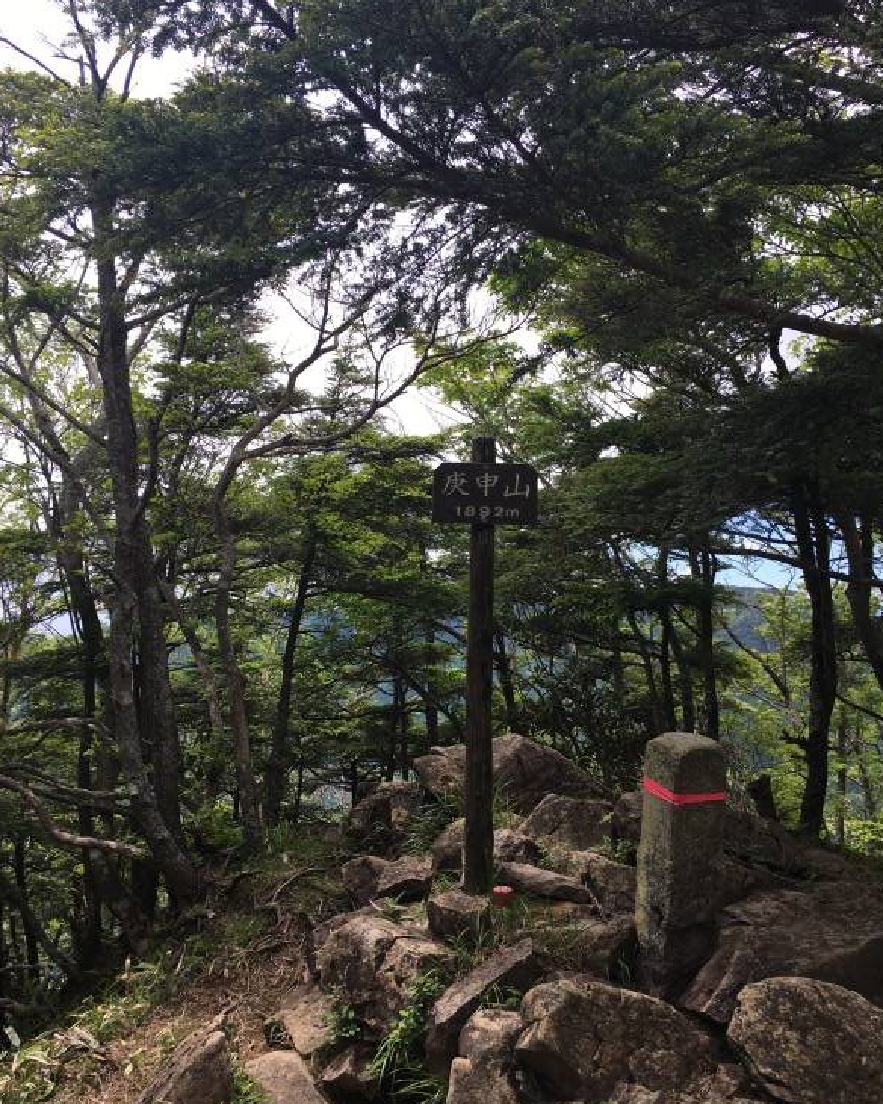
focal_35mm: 31
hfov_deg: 47.1
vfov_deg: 57.1
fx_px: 1013
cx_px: 438
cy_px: 593
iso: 25
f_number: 2.2
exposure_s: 1/754
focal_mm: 4.15
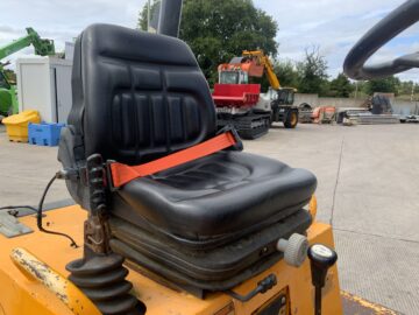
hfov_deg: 61.7
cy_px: 158
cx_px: 210
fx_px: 351
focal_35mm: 29
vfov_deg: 48.2
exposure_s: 1/944
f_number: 1.8
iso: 16
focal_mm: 3
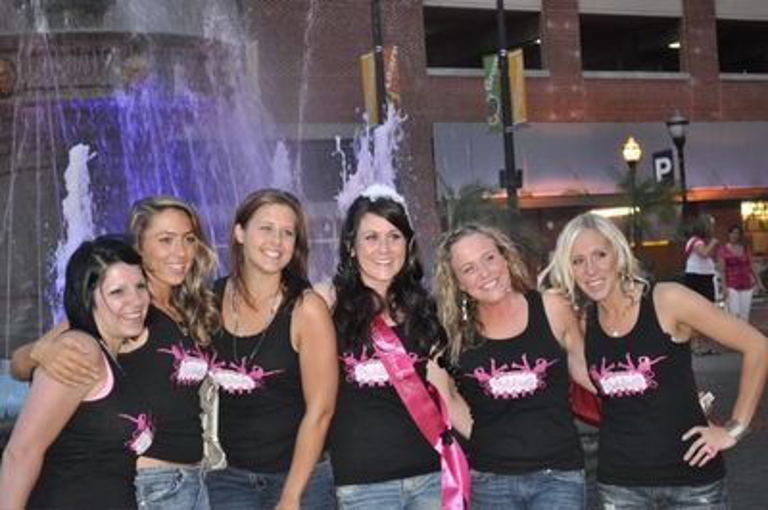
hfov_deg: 28.1
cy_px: 255
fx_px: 1535
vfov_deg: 18.9
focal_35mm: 72
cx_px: 384
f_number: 5.6
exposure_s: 1/60
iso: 800
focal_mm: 48
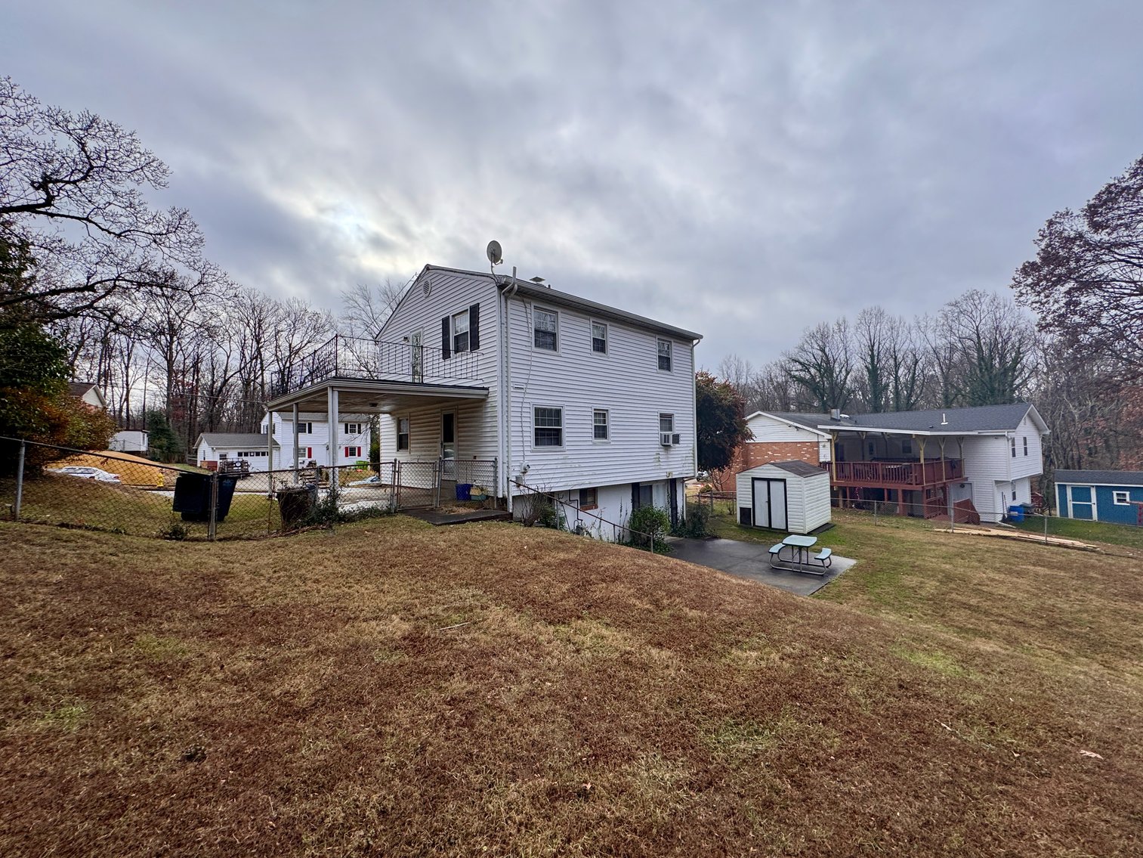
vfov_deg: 85.7
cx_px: 572
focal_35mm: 14
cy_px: 429
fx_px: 462
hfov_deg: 102.1
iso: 40
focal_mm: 2.22
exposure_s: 1/479
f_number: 2.2
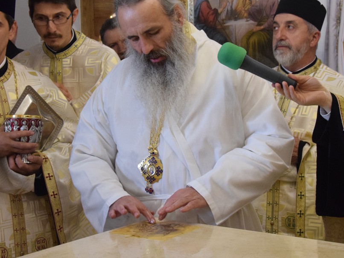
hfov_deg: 25.3
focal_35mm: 77
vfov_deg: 19.1
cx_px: 183
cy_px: 117
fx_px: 765
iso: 2200
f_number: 4.2
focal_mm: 30
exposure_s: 1/60
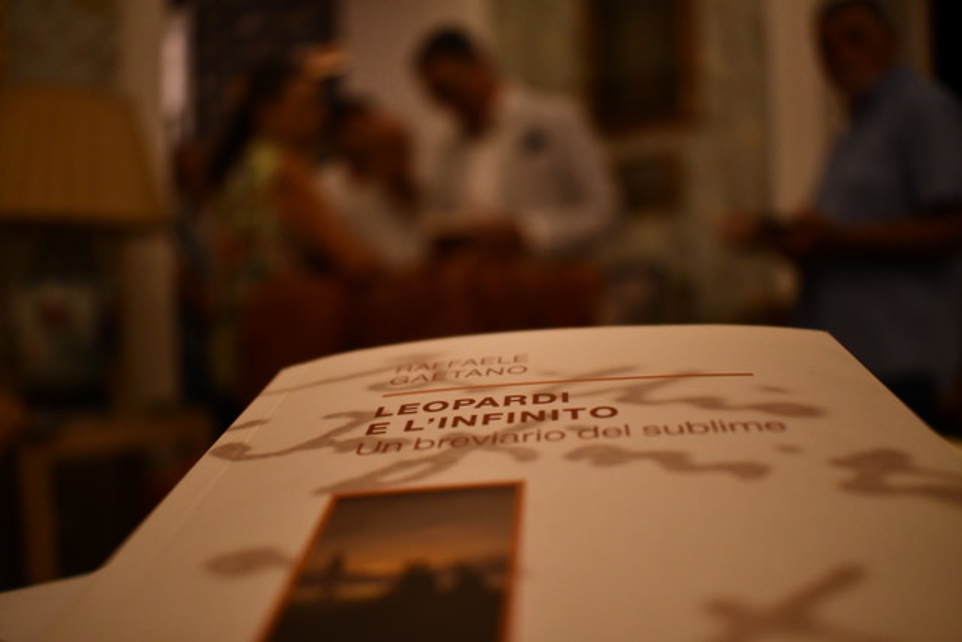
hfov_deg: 57.2
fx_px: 882
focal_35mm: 33
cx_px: 481
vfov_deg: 40.0
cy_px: 321
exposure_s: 1/125
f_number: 3.8
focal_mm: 22
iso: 1600
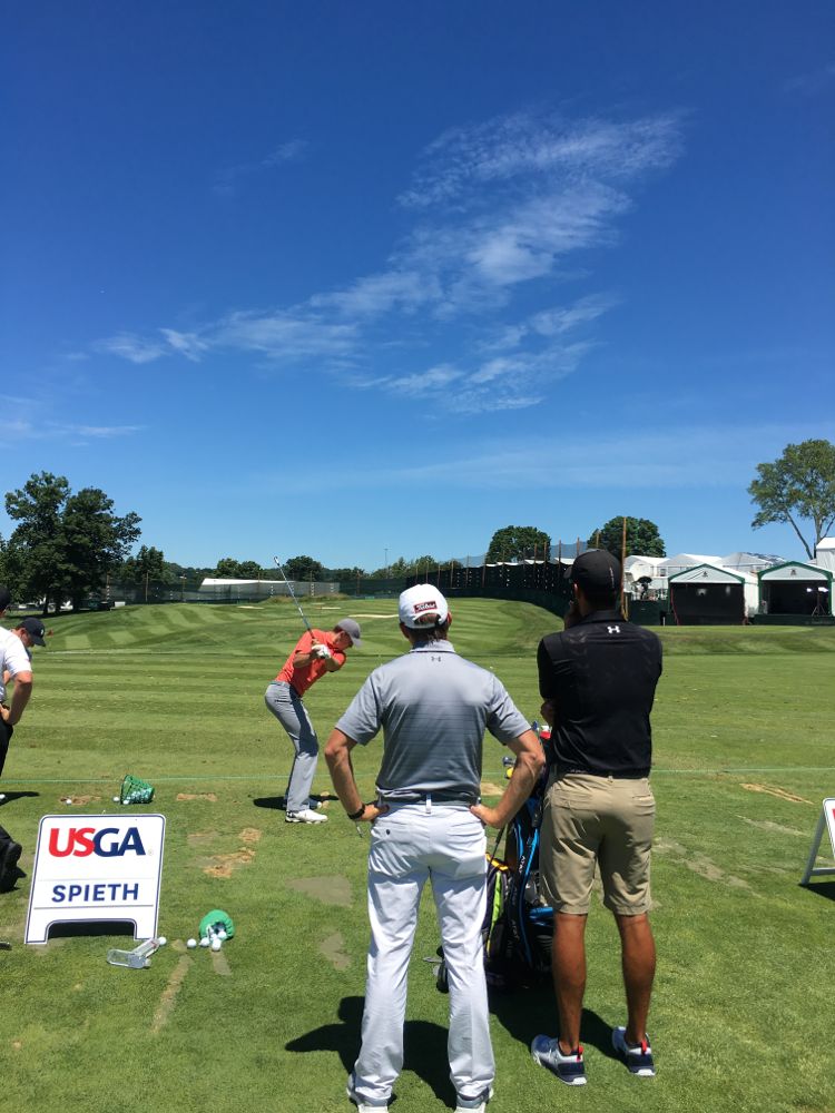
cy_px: 556
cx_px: 418
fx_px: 933
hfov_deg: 48.2
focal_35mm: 29
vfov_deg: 61.7
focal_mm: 4.15
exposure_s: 1/1709
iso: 25
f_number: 2.2
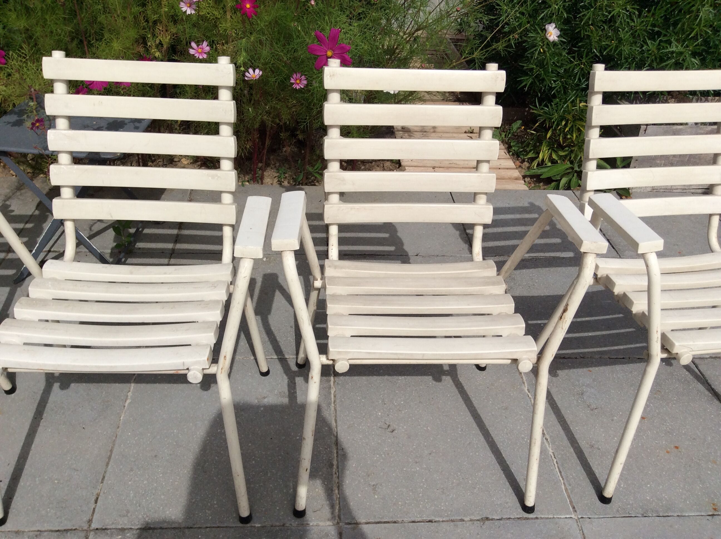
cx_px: 360
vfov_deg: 44.1
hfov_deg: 56.9
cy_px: 270
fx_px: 666
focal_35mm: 32
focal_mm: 3.3
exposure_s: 1/3367
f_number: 2.4
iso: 32
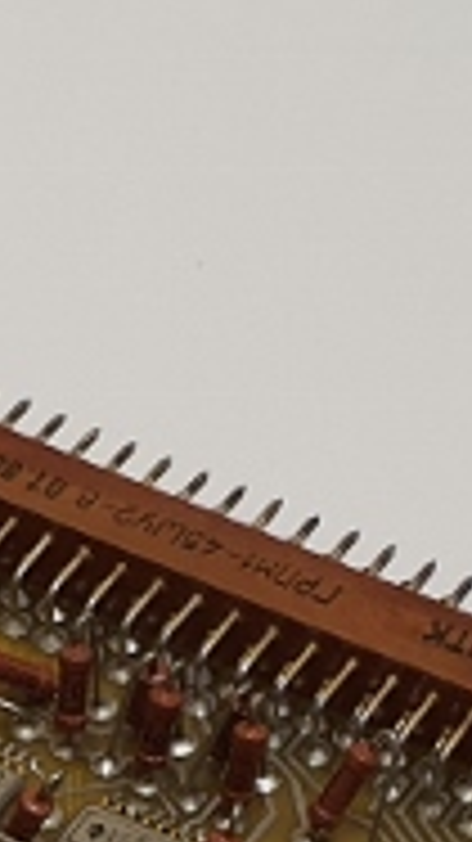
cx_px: -117
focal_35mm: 121
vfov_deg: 16.6
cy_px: 1121
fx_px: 2696
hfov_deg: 9.8
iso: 200
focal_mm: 4.3
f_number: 2.4
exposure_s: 1/50
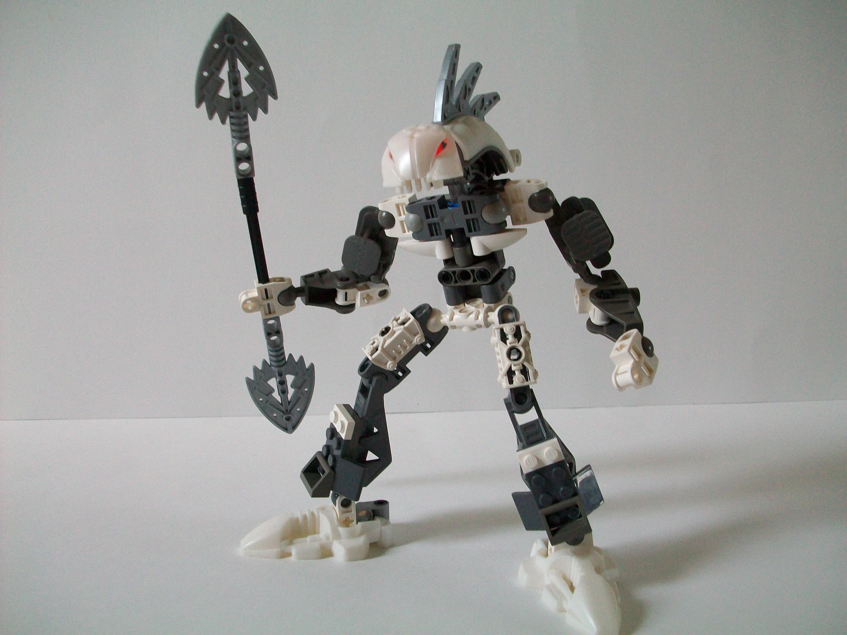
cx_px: 424
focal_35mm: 34
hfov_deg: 54.0
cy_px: 318
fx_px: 832
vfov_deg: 41.8
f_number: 2.8
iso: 160
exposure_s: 1/40
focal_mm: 5.7
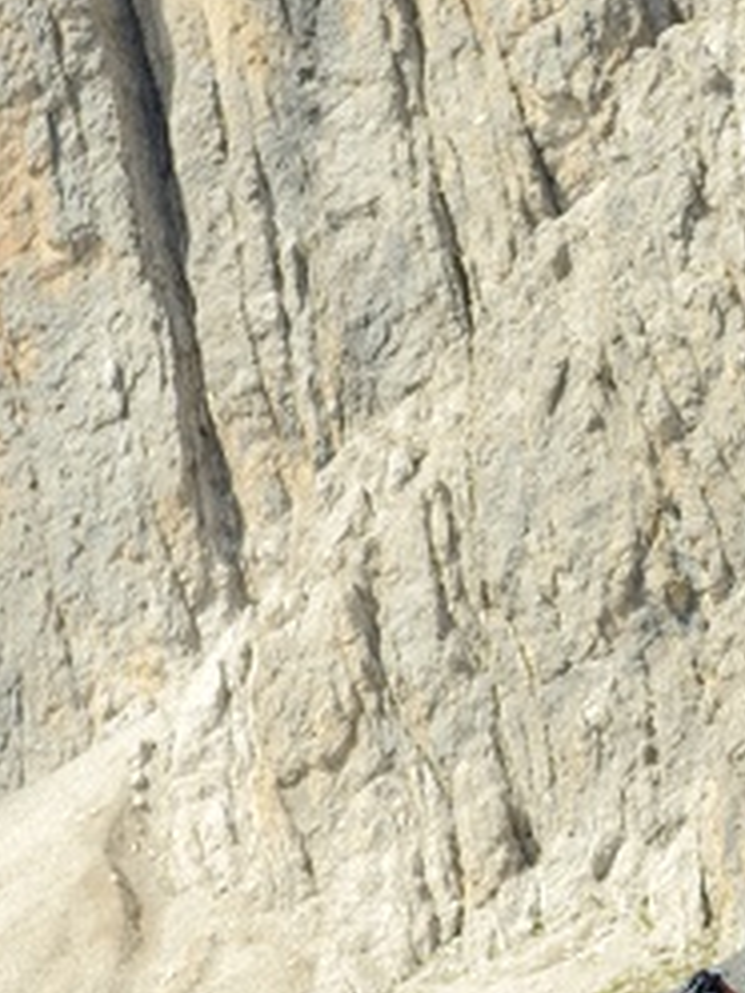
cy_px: 785
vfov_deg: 9.7
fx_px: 5825
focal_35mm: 203
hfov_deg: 7.2
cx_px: 1093
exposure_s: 1/800
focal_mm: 66
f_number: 3.2
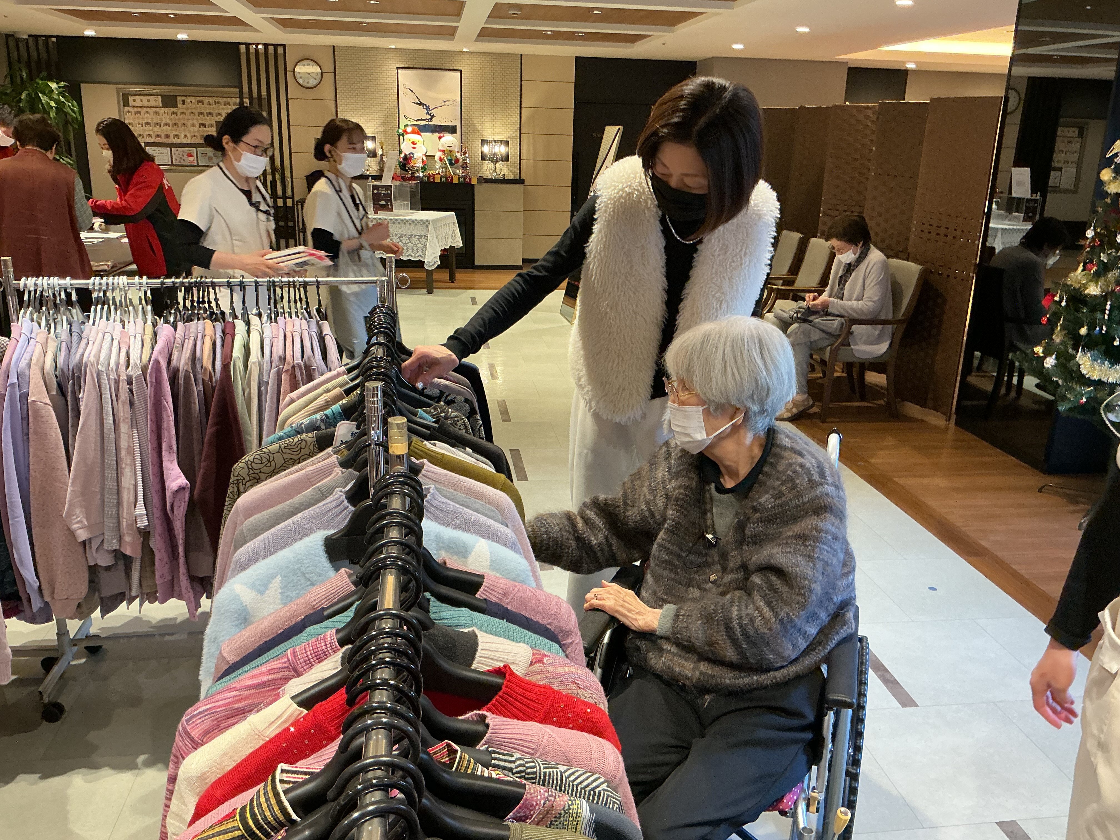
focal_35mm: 29
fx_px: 938
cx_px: 560
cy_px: 420
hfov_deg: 61.7
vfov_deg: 48.2
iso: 160
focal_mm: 3
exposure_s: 1/60
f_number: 1.8
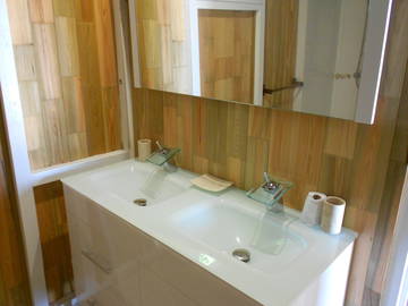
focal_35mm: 29
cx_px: 204
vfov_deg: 48.2
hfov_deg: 61.7
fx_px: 342
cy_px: 153
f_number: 3.4
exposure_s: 1/30
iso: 400
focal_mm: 5.1
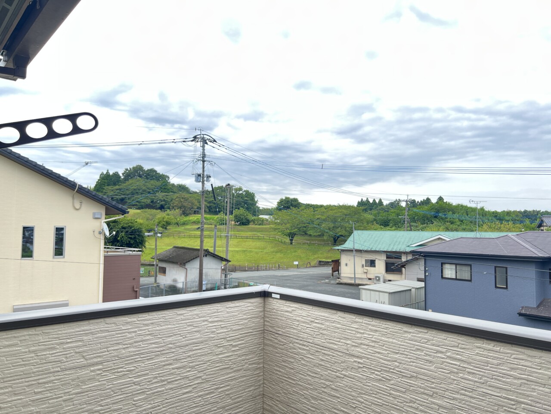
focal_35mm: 26
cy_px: 207
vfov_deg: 53.1
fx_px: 414
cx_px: 276
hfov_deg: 67.3
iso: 50
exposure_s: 1/614
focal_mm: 5.7
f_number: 1.5
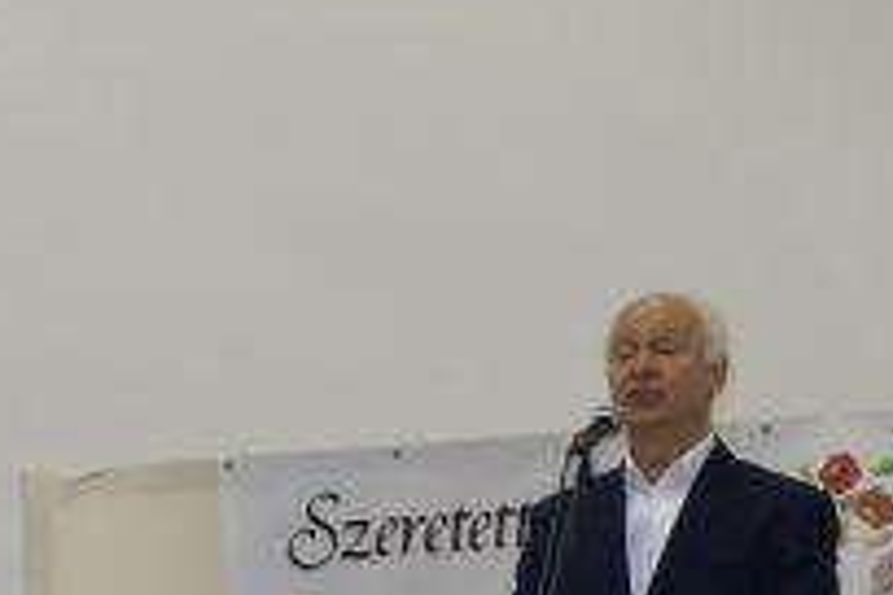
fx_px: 4862
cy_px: 667
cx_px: 473
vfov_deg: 7.0
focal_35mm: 196
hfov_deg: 10.5
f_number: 4.5
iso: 800
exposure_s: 1/60
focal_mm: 29.8
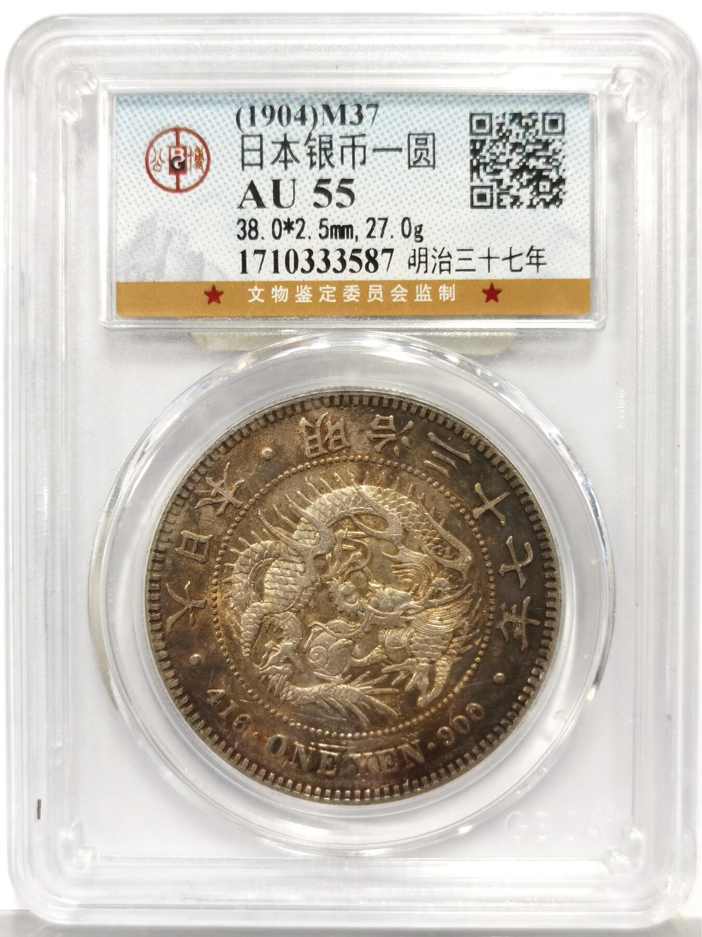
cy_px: 468
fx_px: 1460
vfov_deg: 35.5
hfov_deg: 27.0
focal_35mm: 54
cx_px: 351
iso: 160
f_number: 16
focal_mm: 5.56
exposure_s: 1/100
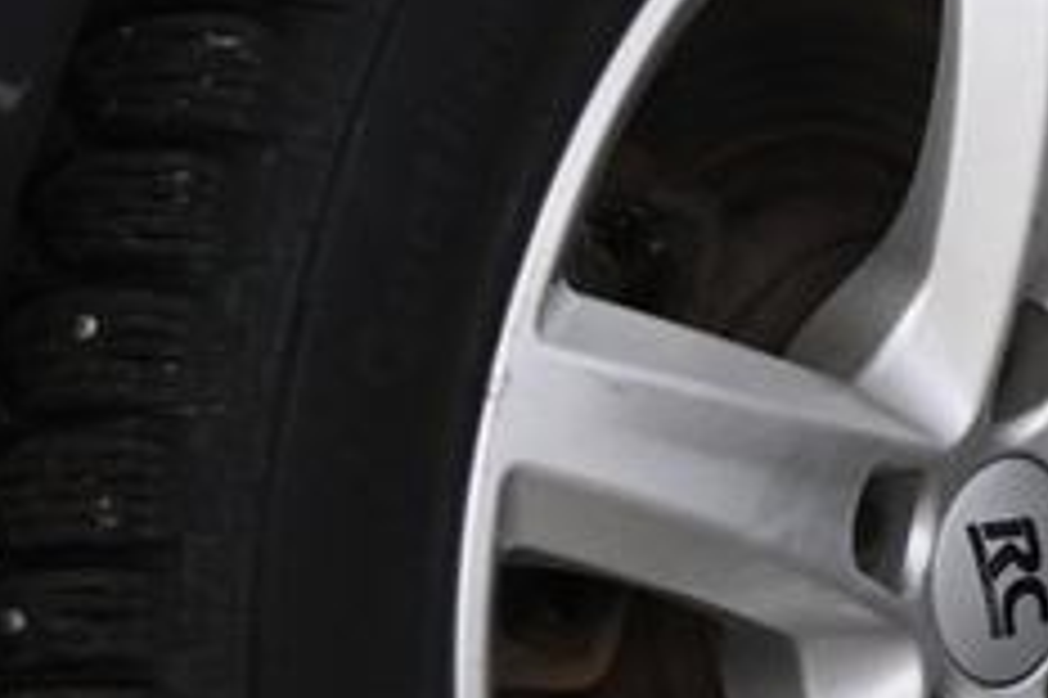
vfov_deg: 4.5
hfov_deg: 6.5
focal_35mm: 307
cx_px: 2042
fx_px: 8931
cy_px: 297
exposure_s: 1/100
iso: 2000
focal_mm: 44
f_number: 4
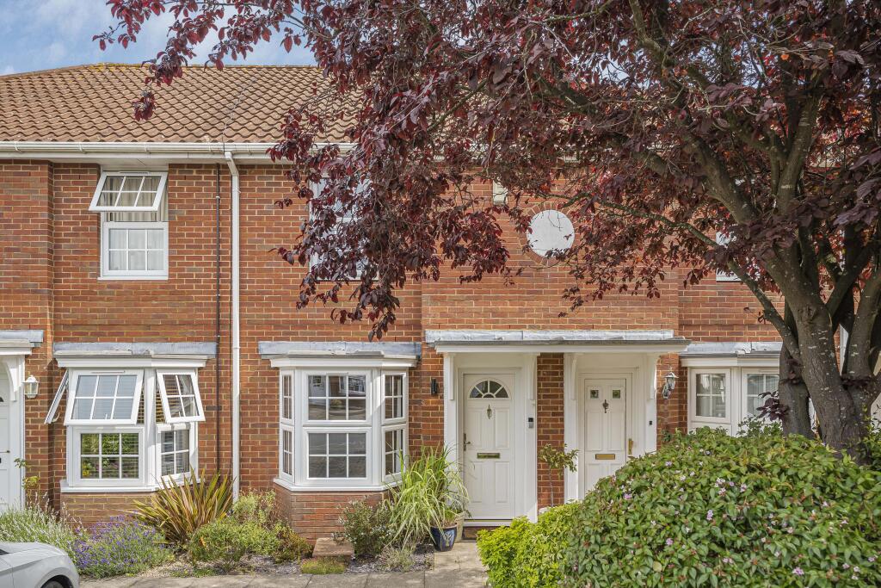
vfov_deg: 54.1
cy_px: 294
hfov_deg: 74.9
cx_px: 440
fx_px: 575
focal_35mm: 24
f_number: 6.3
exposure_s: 1/125
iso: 800
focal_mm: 23.5
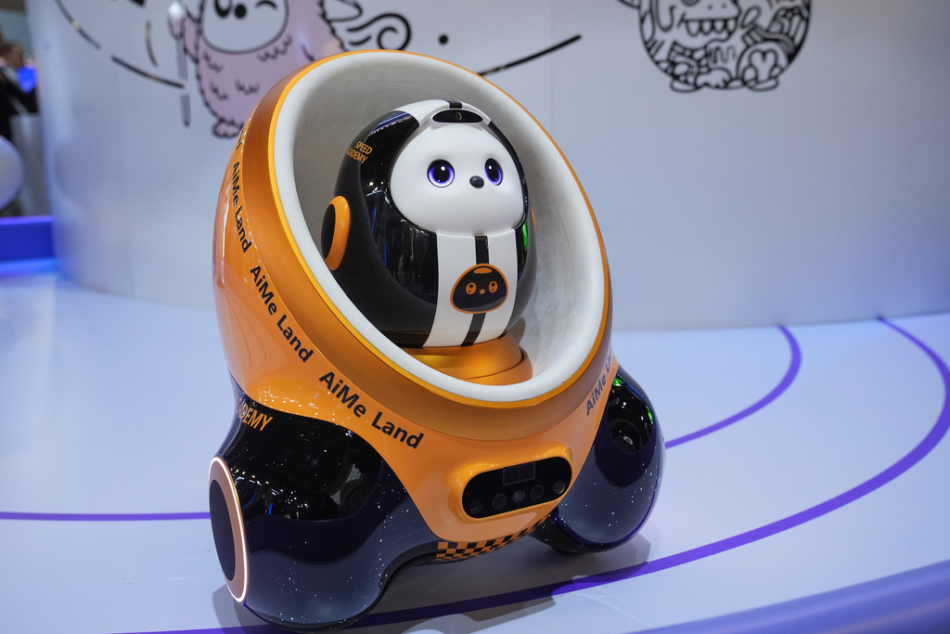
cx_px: 475
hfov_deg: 58.7
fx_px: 845
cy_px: 317
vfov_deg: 41.1
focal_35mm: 32
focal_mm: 32
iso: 2500
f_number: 4.5
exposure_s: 1/250
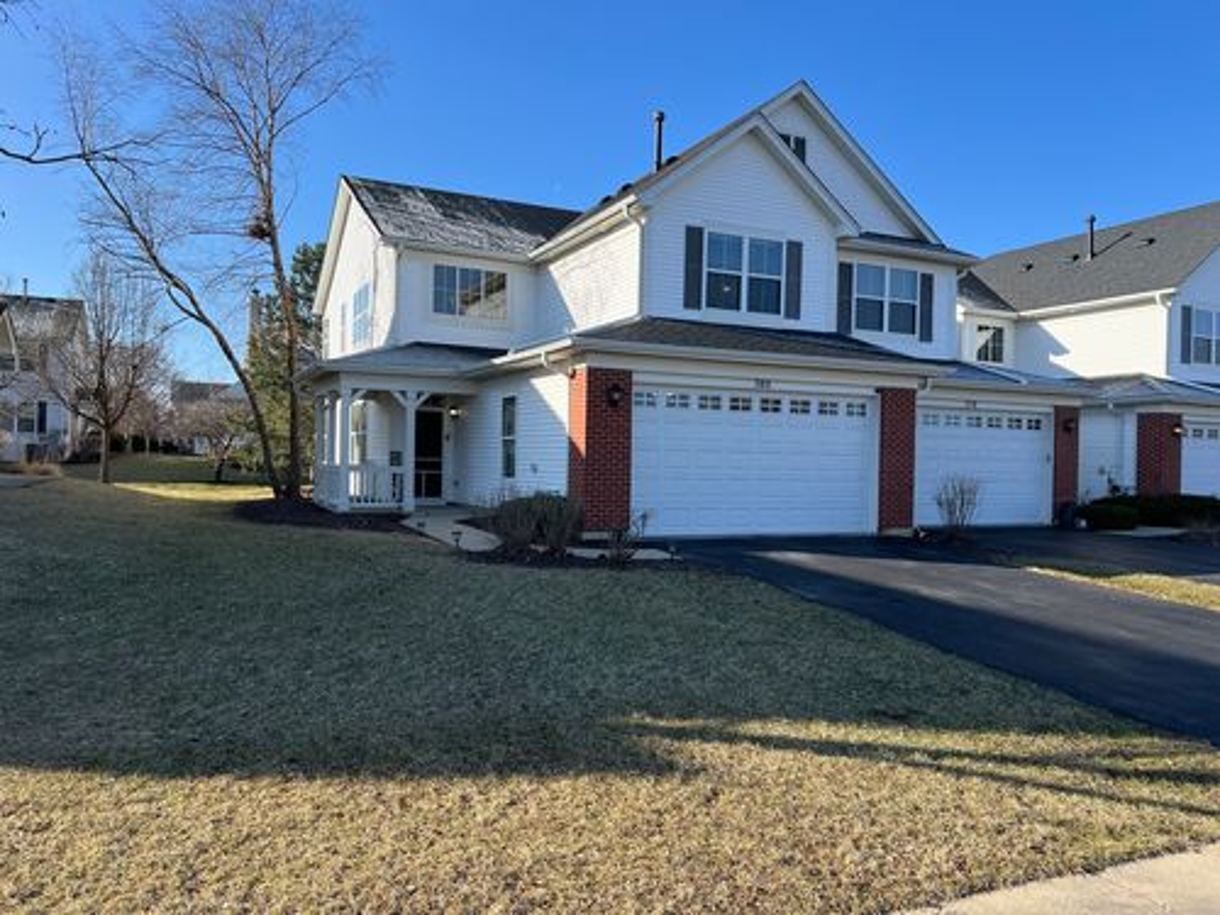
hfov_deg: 67.3
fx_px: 916
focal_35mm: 26
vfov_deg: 53.1
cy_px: 458
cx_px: 610
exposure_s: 1/2045
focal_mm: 5.7
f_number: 1.5
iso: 50
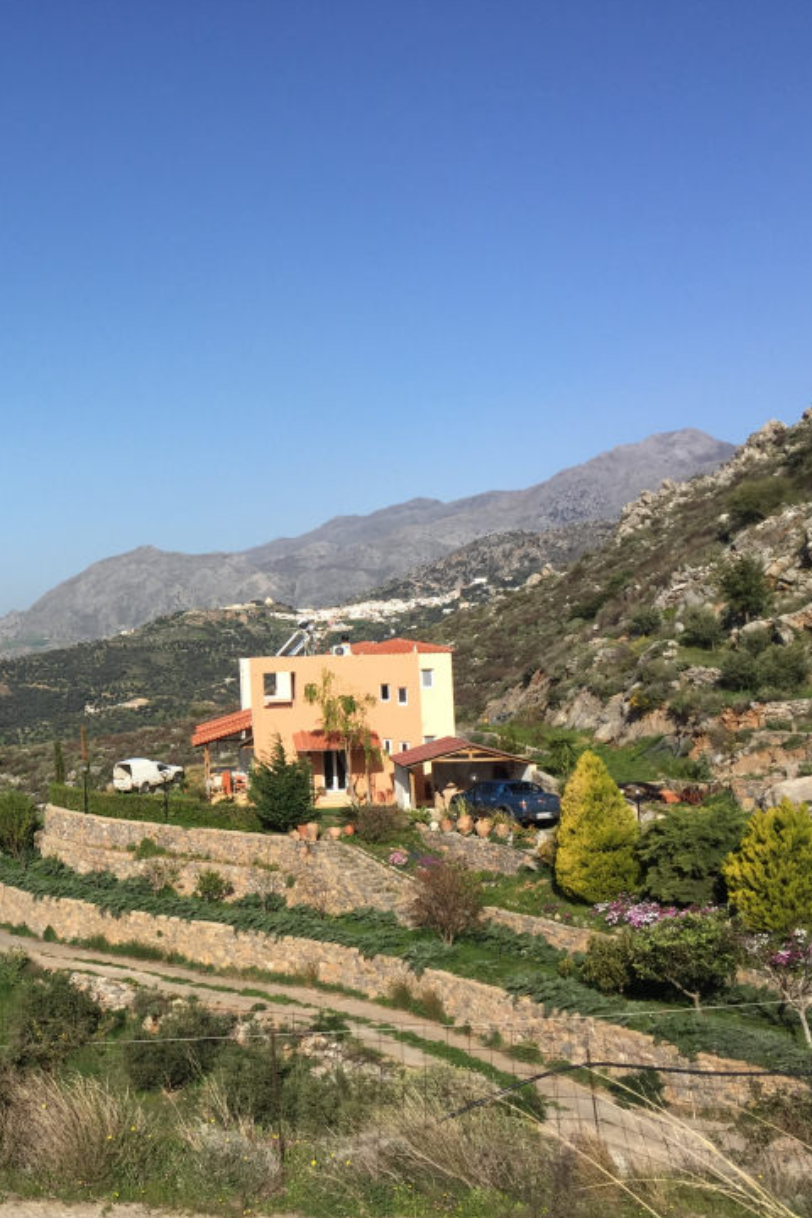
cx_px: 55
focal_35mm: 41
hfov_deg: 30.9
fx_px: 1387
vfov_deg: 47.4
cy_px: 609
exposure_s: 1/2326
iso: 32
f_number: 2.2
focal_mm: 4.15
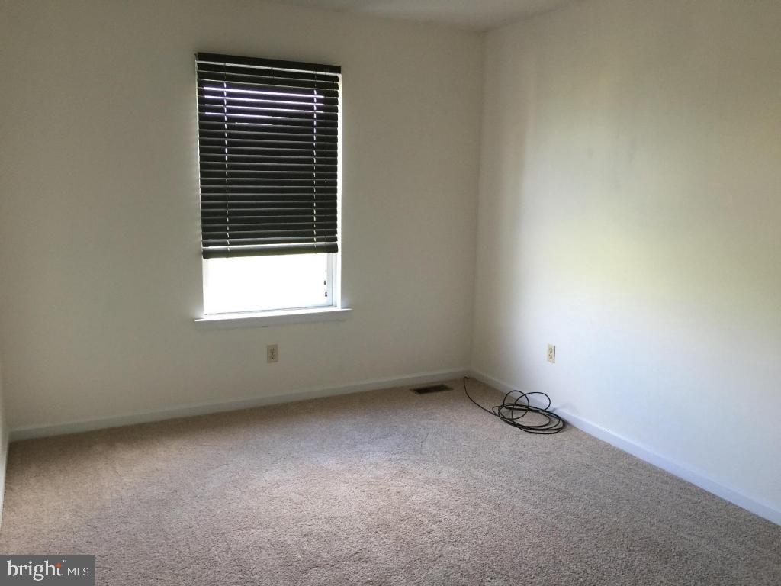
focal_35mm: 29
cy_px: 293
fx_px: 654
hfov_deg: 61.7
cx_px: 390
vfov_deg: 48.2
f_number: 2.2
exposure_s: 1/15
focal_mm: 4.15
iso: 64
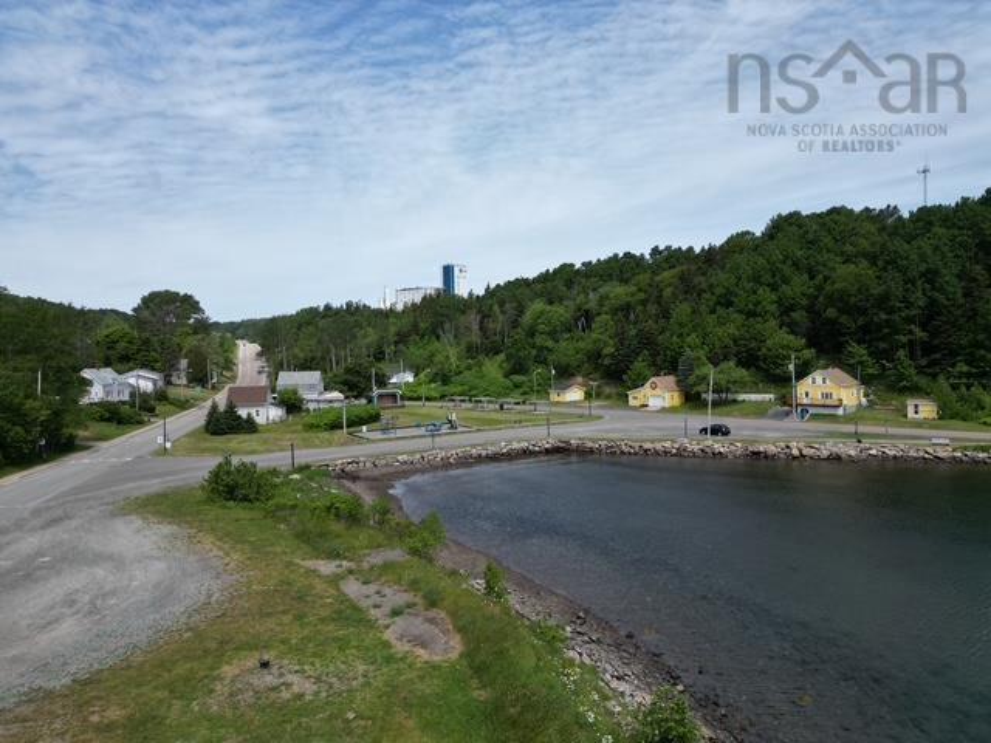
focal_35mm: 24
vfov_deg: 56.8
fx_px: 687
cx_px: 496
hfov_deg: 71.6
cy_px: 372
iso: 120
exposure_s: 1/4000
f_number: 1.7
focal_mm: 6.72
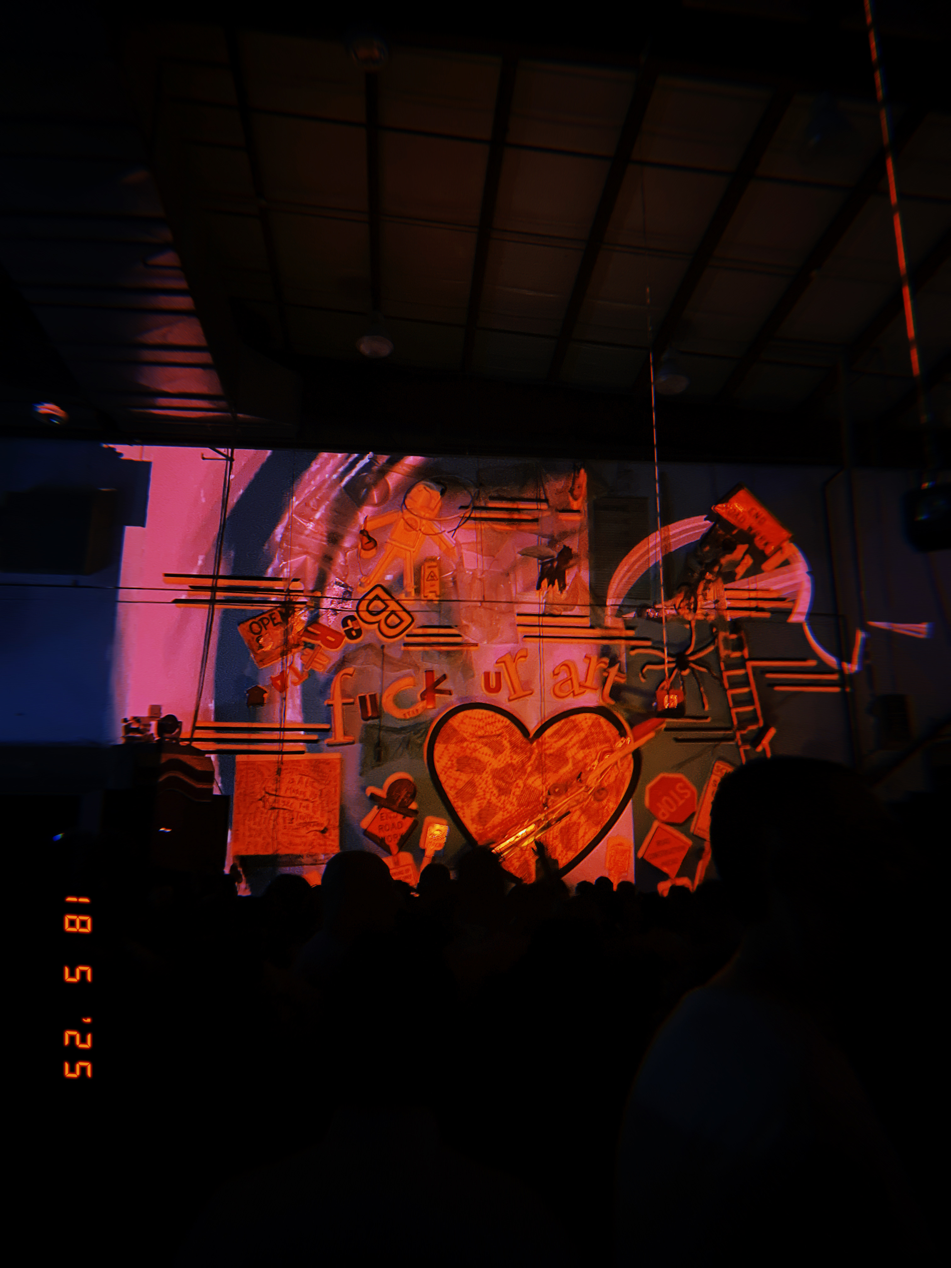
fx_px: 952
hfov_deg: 53.1
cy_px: 634
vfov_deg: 67.3
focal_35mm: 26
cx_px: 476
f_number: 1.5
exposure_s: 1/15
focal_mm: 5.7
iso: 2500
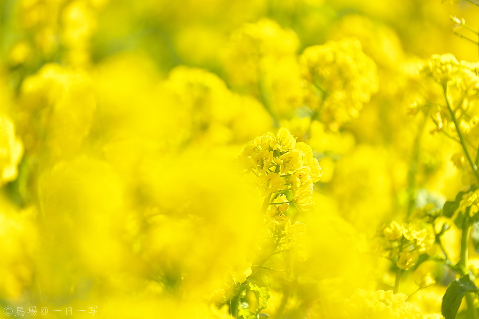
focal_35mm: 600
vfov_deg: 2.3
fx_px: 7983
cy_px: 160
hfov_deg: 3.4
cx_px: 240
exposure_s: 1/800
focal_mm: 400
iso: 400
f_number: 5.6
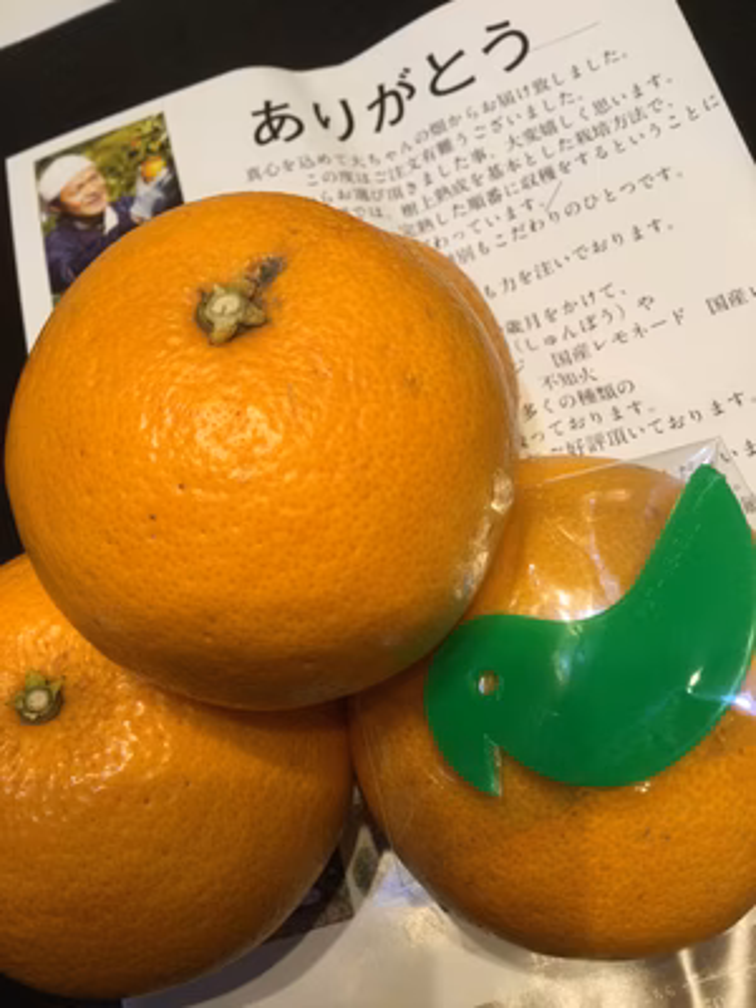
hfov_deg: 45.4
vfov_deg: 58.4
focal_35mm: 31
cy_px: 504
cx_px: 378
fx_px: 903
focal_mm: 3.3
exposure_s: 1/30
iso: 100
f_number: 2.4
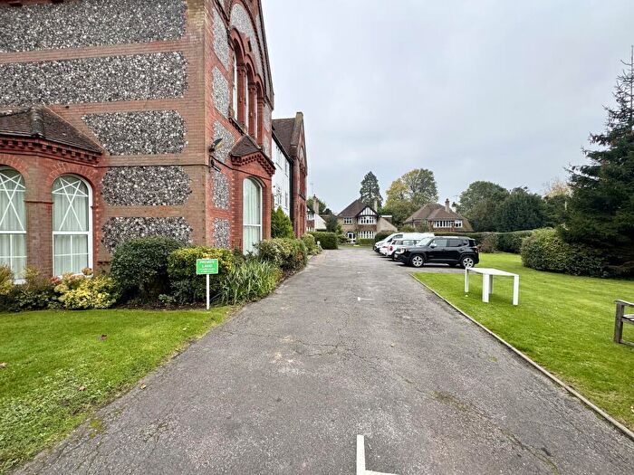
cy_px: 238
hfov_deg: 102.1
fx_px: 256
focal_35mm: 14
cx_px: 317
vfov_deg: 85.7
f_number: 2.2
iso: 40
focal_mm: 2.22
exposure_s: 1/271
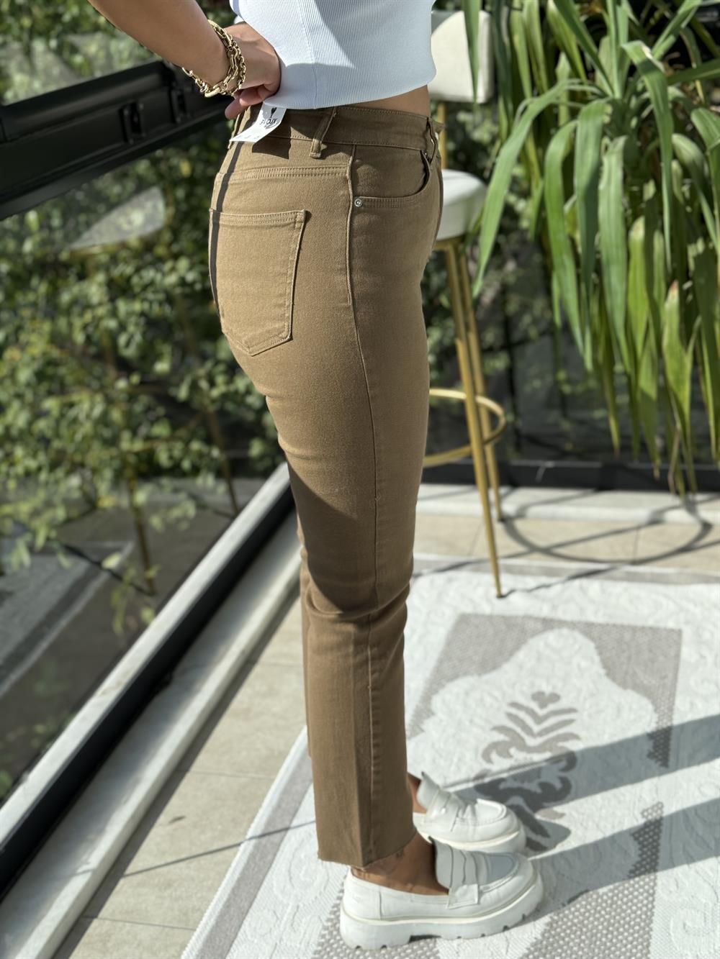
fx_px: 1331
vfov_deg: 39.7
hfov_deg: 30.3
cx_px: 360
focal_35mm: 48
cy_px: 480
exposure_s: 1/1795
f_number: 1.78
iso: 80
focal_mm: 6.76
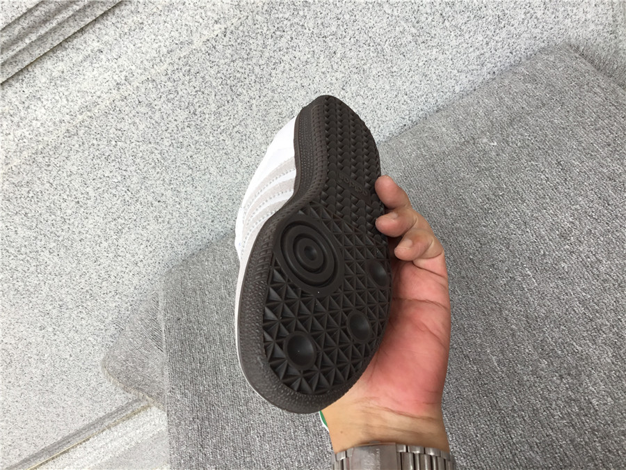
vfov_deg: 45.4
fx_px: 561
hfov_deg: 58.4
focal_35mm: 31
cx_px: 313
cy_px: 235
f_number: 2.4
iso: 25
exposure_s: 1/146
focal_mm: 3.3
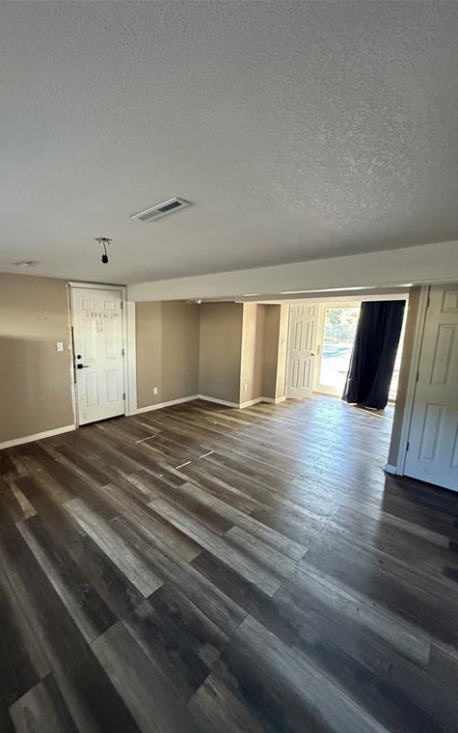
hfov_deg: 74.0
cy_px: 369
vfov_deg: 101.5
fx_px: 300
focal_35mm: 15
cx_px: 185
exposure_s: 1/60
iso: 800
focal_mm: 2.22
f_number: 2.2
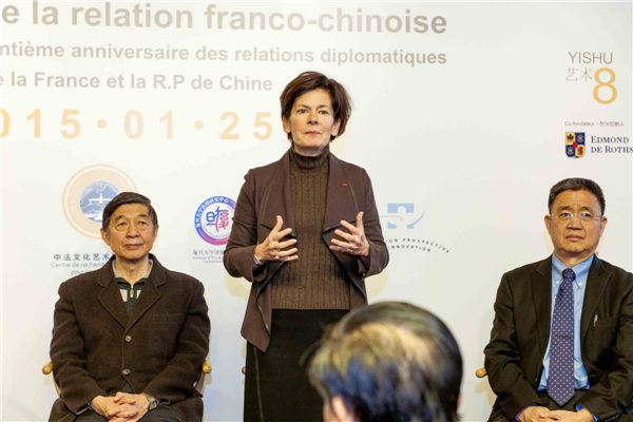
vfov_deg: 19.5
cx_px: 316
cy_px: 211
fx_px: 1231
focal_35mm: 70
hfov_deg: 28.8
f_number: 4
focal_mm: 70
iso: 400
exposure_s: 1/160
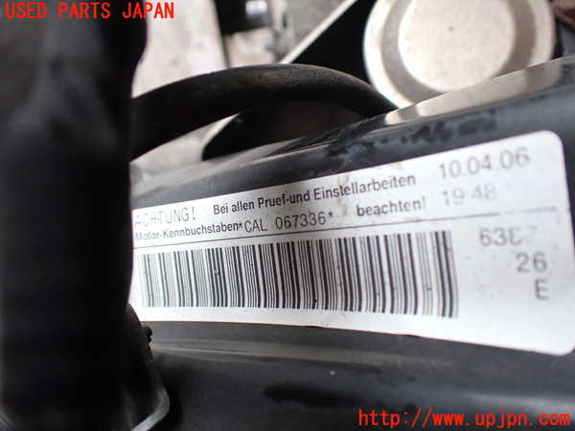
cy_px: 216
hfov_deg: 60.0
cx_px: 288
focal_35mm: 30
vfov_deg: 46.8
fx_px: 498
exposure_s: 1/125
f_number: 2.3
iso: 320
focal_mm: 5.4
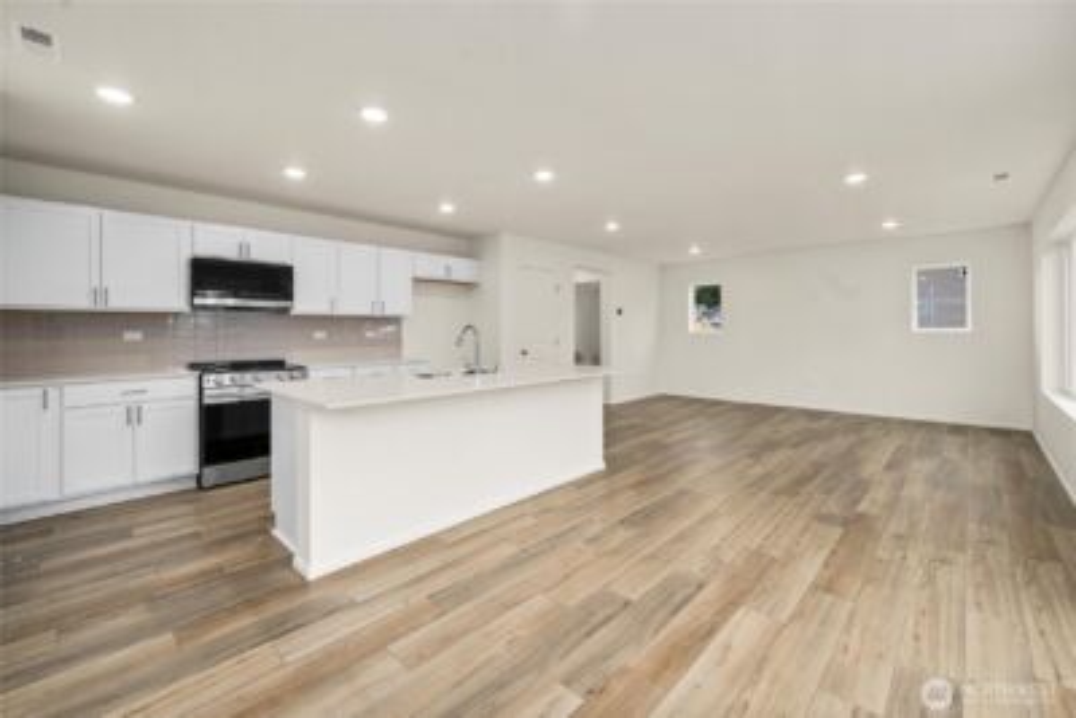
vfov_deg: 81.3
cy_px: 359
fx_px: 419
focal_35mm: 14
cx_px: 538
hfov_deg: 104.2
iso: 80
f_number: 7.1
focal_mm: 14
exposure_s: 1/60
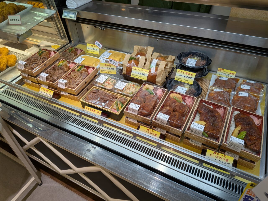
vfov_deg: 56.8
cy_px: 100
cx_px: 134
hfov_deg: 71.6
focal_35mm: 24
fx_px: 186
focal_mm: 4.53
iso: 28
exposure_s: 1/118
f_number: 1.7
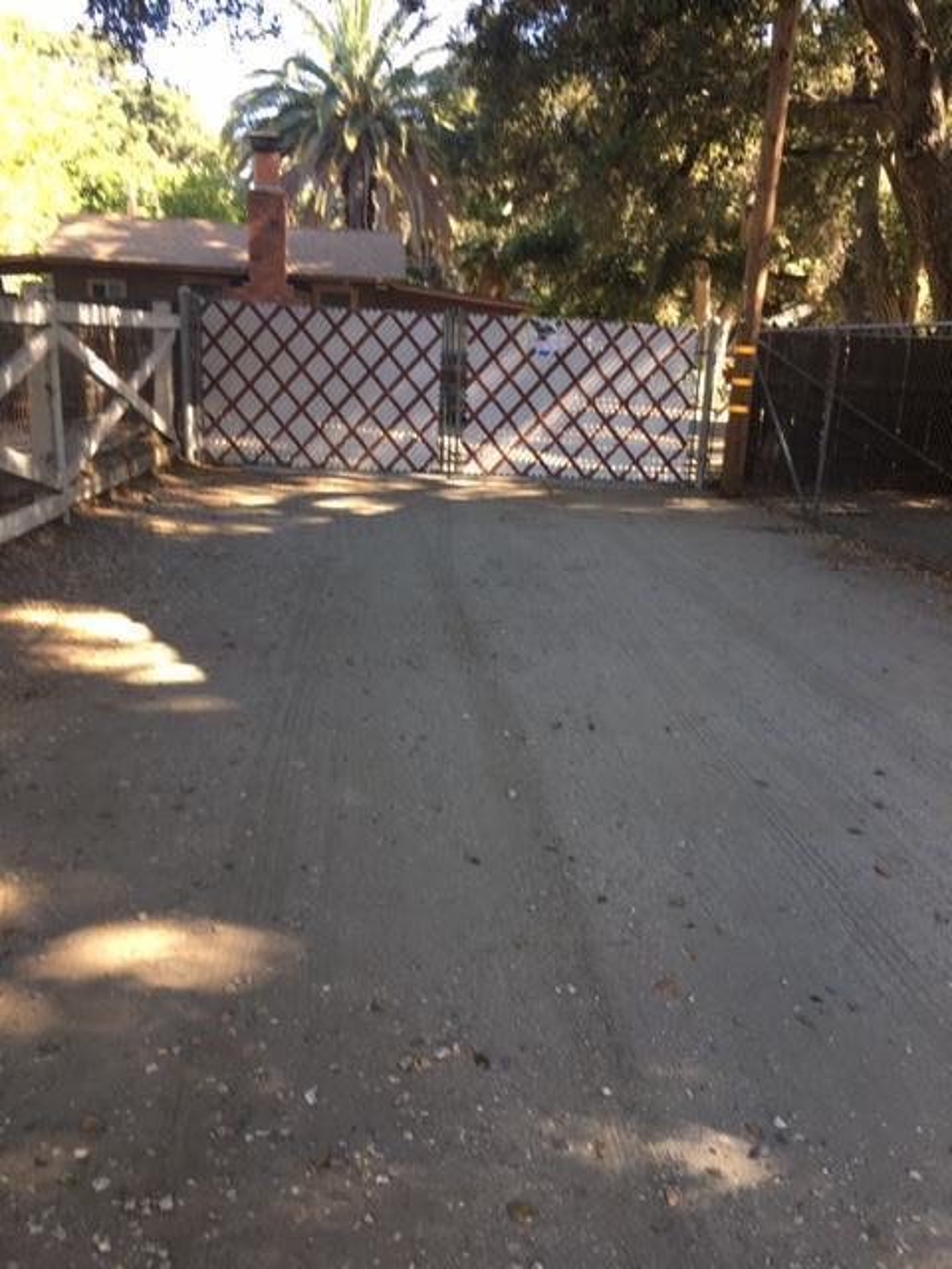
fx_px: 1063
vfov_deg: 61.7
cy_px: 634
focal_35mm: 29
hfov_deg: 48.2
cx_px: 476
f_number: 2.2
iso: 25
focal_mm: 4.15
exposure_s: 1/60
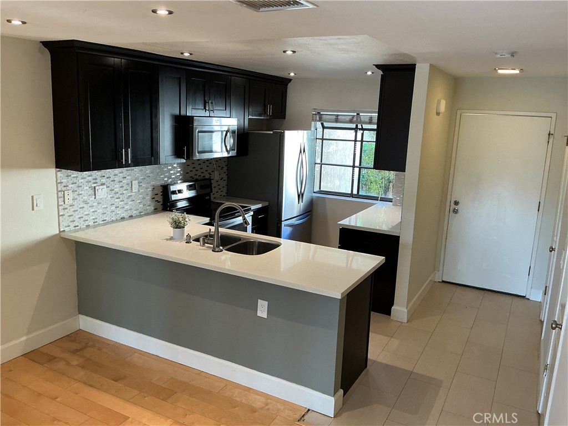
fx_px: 476
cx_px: 284
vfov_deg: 48.2
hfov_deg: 61.7
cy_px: 213
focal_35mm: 29
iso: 100
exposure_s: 1/60
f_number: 1.8
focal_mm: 3
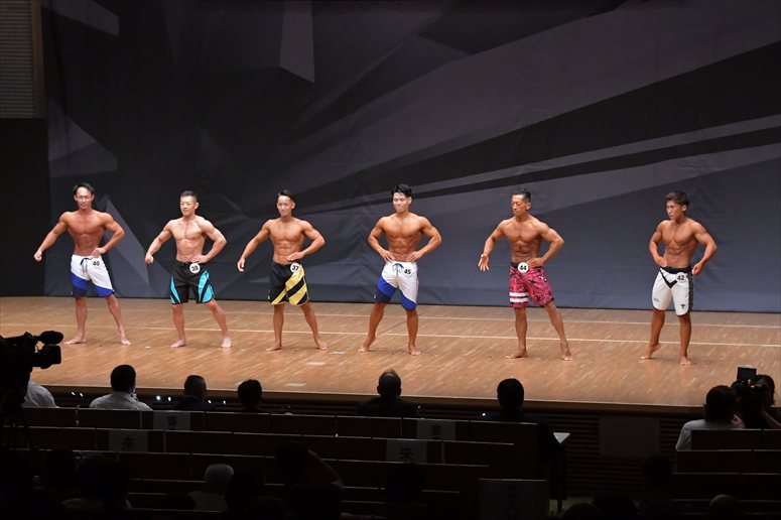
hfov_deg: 19.5
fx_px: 2277
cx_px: 390
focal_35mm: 105
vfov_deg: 13.0
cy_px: 260
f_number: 5.6
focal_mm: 70
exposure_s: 1/400
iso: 6400
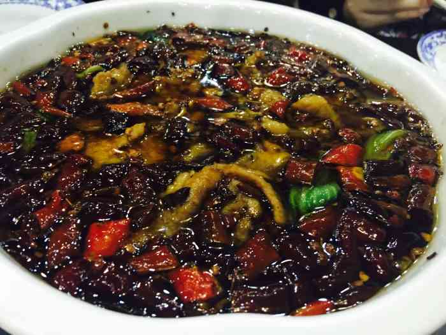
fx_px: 374
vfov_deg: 48.2
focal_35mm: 29
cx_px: 223
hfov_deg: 61.7
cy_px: 168
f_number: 2.2
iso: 125
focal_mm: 4.15
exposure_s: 1/10
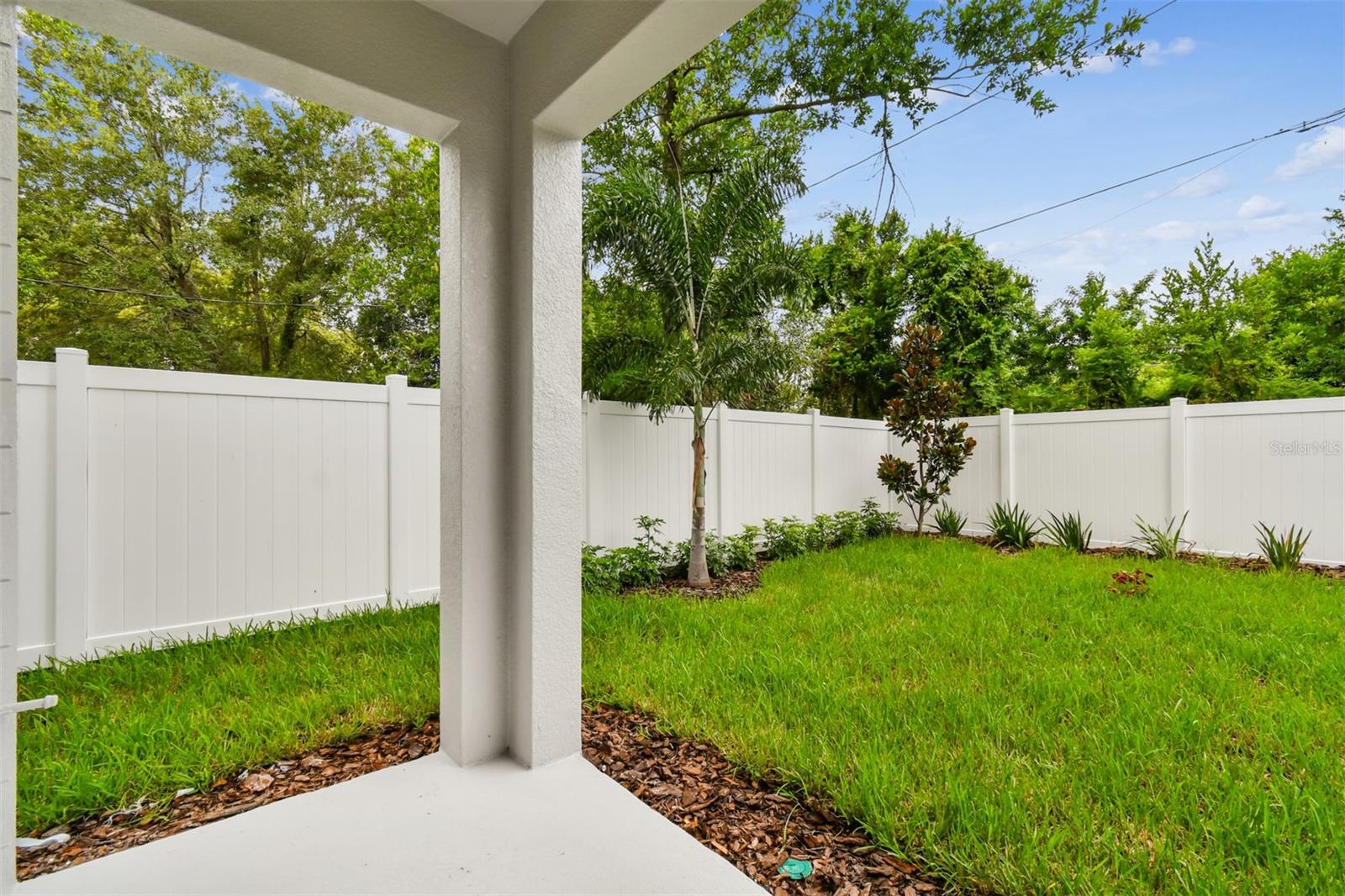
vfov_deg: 77.3
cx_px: 672
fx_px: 560
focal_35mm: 15
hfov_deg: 100.4
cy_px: 448
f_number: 7.1
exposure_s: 1/60
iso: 100
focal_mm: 10
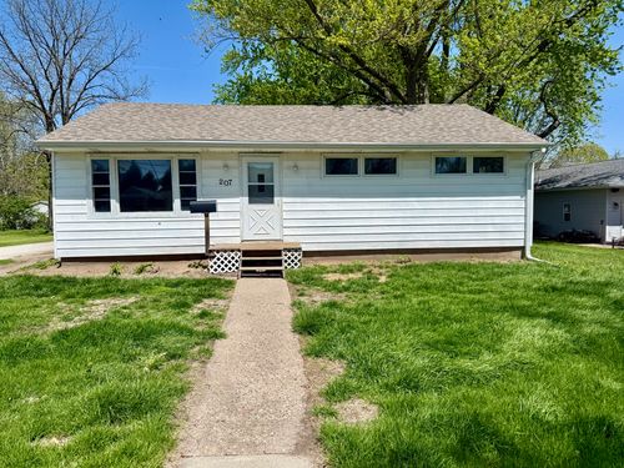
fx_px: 433
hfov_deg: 71.6
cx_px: 312
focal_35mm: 24
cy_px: 234
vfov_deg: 56.8
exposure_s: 1/7353
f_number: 1.78
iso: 80
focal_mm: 6.76
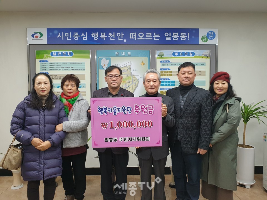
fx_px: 201
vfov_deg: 53.1
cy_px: 100
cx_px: 134
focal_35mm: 26
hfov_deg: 67.3
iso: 160
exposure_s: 1/60
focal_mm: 4.3
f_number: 2.4
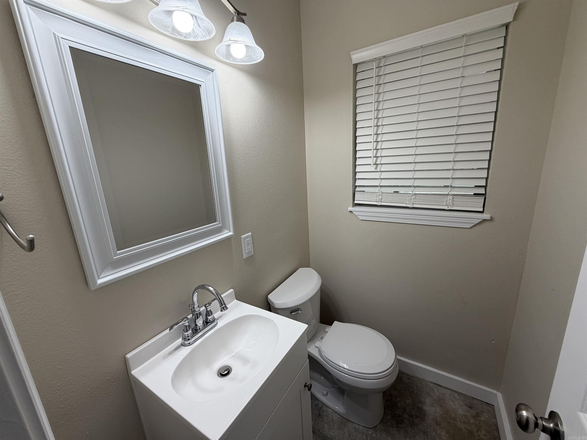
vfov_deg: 85.7
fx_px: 237
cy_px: 220
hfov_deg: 102.1
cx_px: 294
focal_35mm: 14
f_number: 2.2
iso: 100
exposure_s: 1/120
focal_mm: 2.22
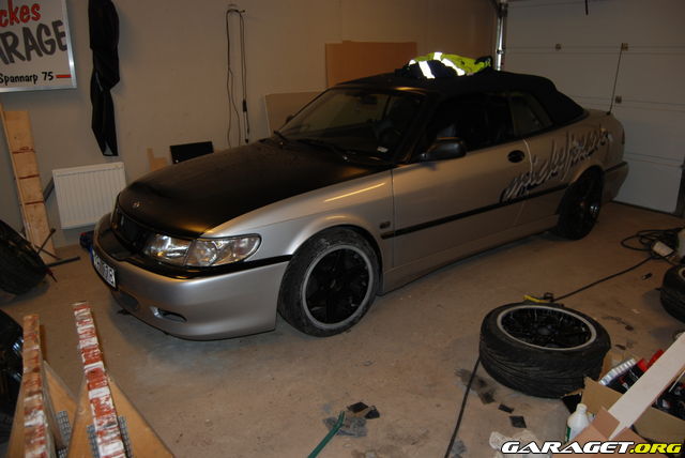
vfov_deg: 48.0
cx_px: 342
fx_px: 514
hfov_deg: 67.3
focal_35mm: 27
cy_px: 229
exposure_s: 1/60
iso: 200
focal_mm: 18
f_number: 3.5
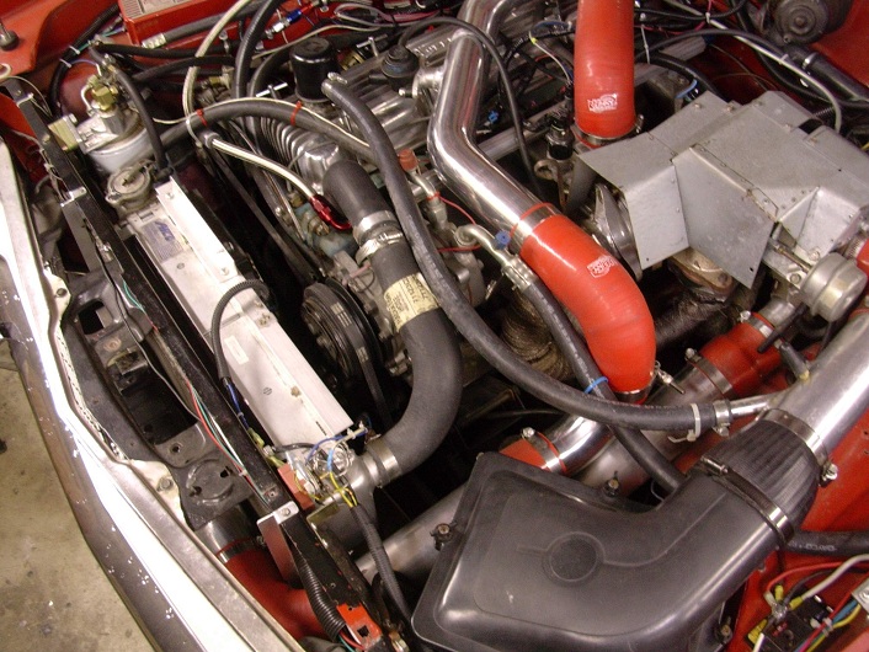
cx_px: 434
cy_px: 326
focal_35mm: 37
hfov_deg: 50.1
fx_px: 929
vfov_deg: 38.7
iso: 70
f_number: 2.7
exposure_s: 1/5.6
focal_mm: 5.6
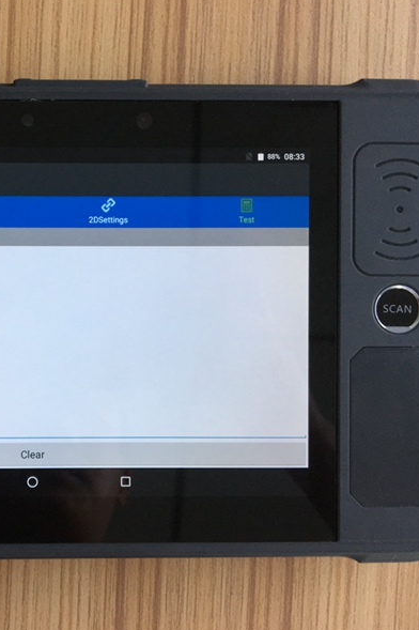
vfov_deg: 47.4
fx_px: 717
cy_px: 316
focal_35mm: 41
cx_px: 58
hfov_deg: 31.4
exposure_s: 1/100
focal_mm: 4.15
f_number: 2.2
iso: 40
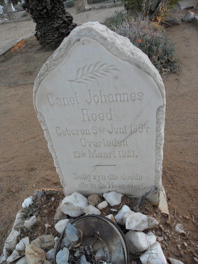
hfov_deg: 53.1
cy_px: 132
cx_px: 99
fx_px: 198
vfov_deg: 67.3
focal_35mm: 26
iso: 80
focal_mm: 4.6
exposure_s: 1/30
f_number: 2.8
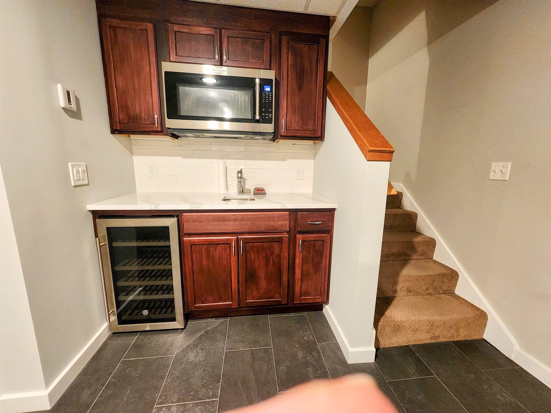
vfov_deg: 89.9
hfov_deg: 106.2
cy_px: 206
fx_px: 207
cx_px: 276
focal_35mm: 13
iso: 640
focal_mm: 2.2
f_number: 2.2
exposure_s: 1/30
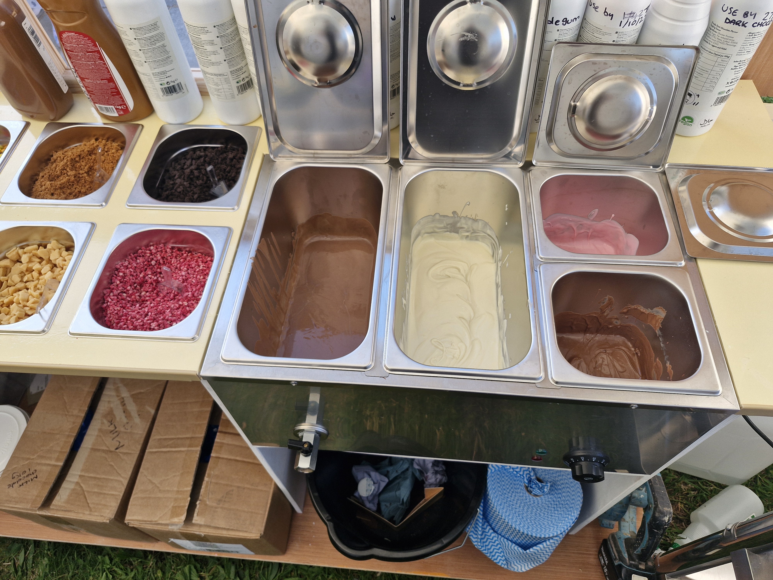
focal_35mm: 23
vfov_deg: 58.9
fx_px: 514
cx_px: 386
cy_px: 290
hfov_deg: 73.9
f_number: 1.8
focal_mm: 5.54
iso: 50
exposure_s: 1/318
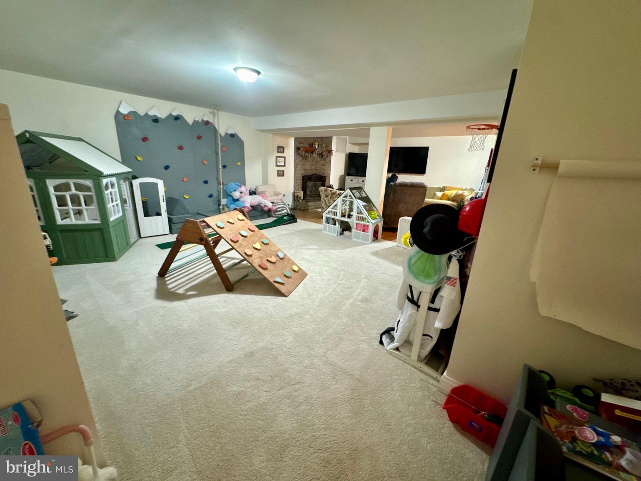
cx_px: 320
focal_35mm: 14
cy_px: 240
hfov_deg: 102.1
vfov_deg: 85.7
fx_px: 259
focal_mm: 2.22
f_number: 2.2
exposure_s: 1/60
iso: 1000
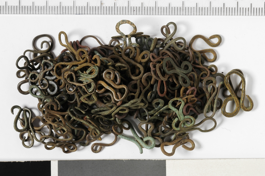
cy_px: 88
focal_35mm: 82
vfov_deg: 16.5
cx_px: 132
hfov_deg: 24.6
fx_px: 607
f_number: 16
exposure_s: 1/125
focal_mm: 55
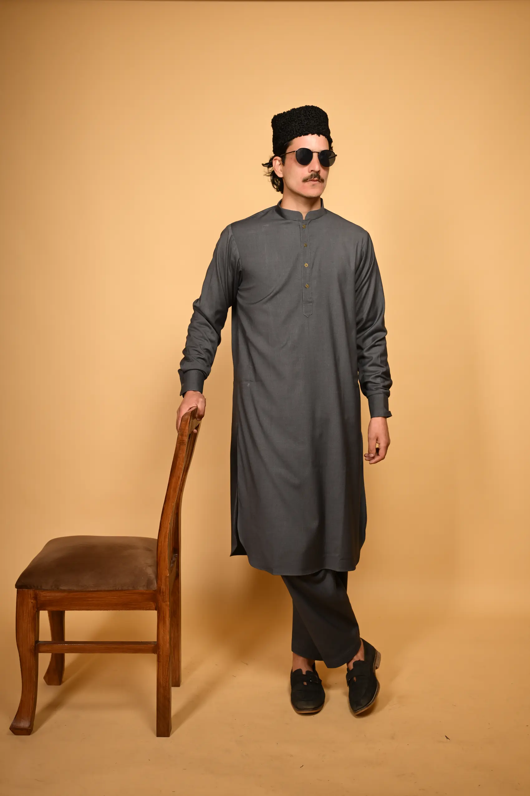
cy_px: 398
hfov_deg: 34.2
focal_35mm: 39
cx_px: 265
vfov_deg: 49.6
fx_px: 861
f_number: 6.3
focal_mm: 39
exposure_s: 1/200
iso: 160
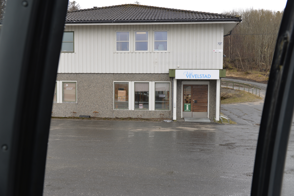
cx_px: 147
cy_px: 98
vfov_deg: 38.9
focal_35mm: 34
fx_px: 278
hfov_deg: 55.8
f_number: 5
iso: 400
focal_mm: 34
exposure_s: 1/100
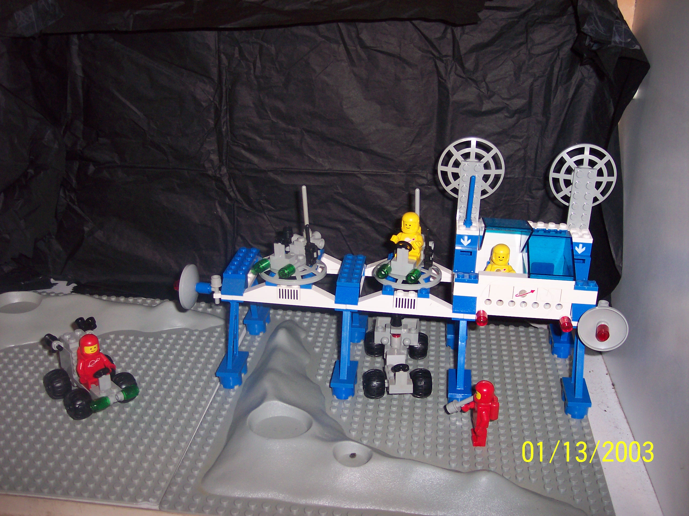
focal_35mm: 38
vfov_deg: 37.7
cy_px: 258
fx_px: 756
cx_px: 344
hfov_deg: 49.0
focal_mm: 8
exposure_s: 1/30
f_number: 2.8
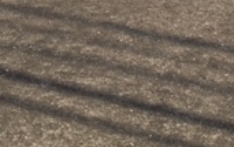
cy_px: -151
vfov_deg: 10.4
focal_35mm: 115
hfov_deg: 18.0
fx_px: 734
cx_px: 177
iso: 25
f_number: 2.2
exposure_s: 1/1789
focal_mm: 4.15
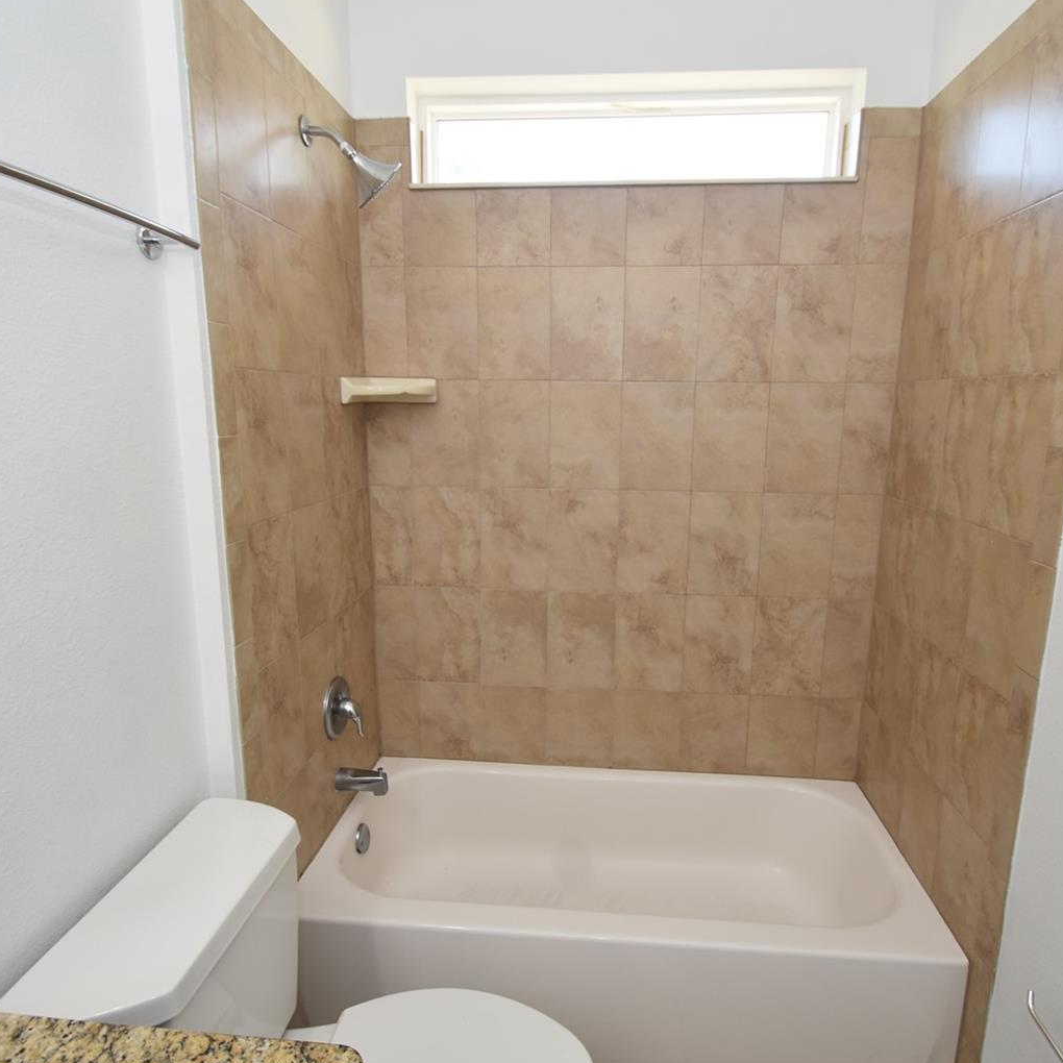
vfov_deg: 74.8
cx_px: 552
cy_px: 546
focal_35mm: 20
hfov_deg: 74.8
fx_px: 695
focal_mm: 10
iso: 200
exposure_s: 1/60
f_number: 4
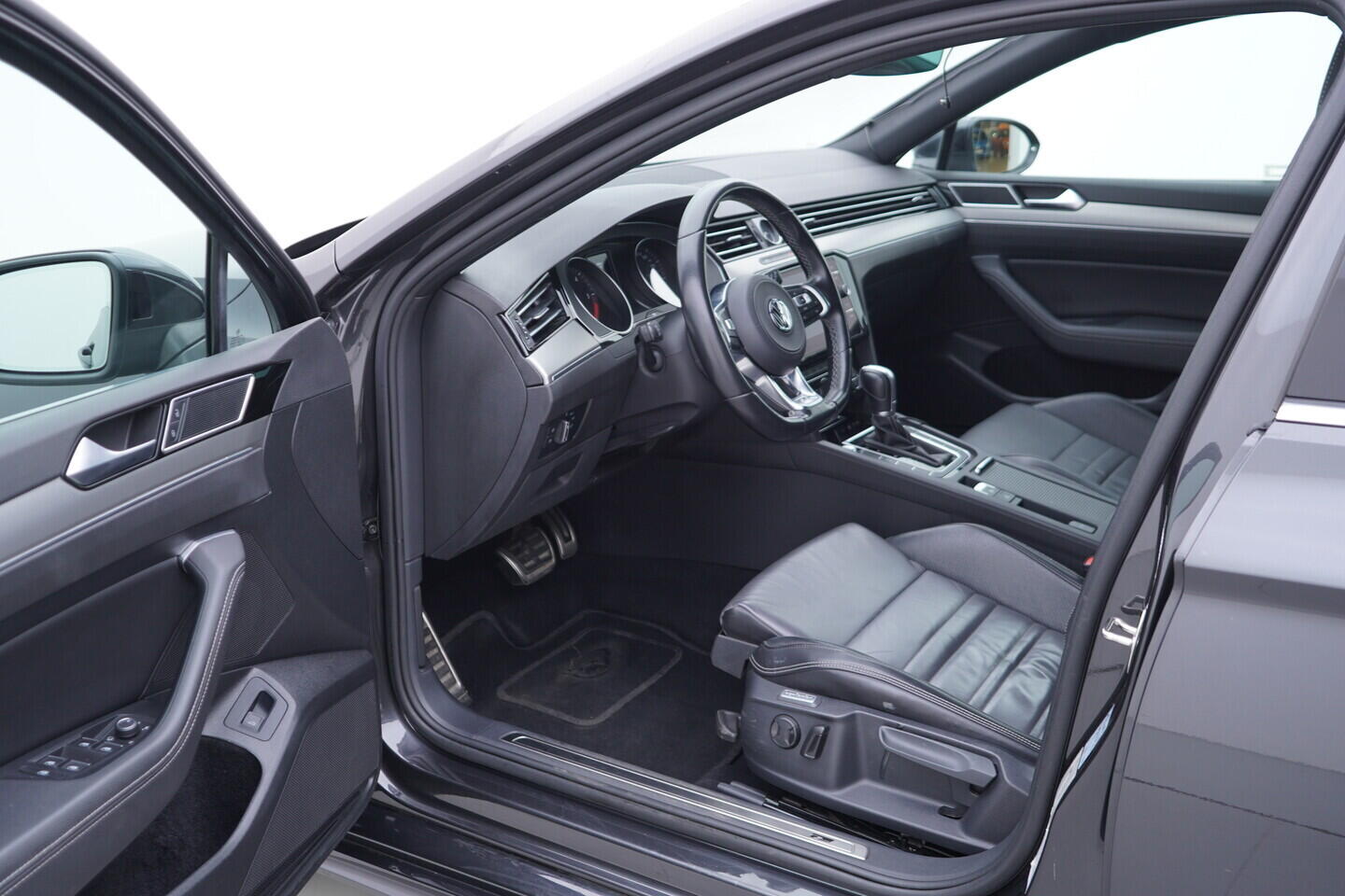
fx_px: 1345
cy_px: 448
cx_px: 672
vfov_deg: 36.9
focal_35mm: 36
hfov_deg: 53.1
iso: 160
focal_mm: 24
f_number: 2.8
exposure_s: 1/40
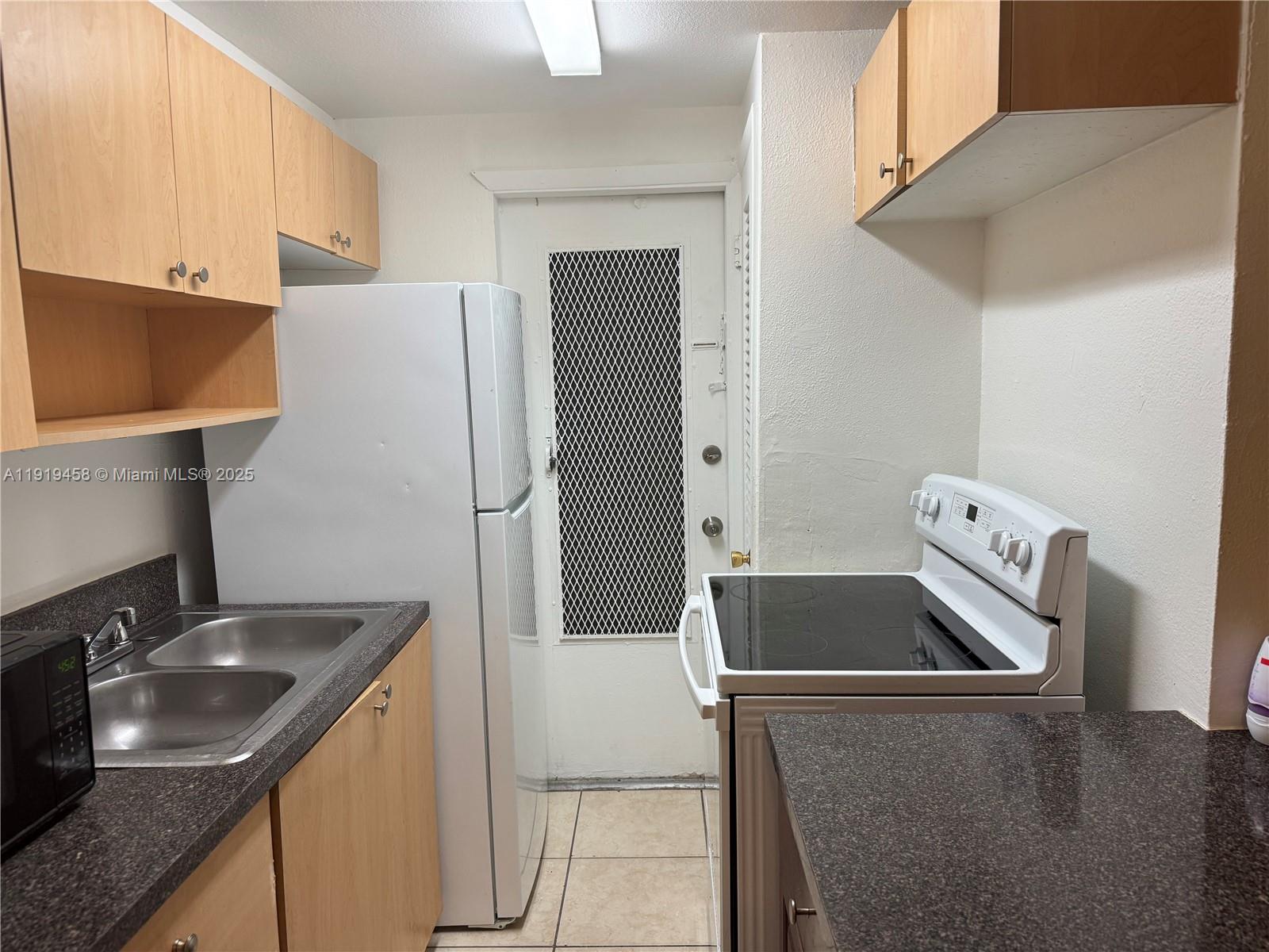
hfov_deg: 71.6
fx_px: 880
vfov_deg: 56.8
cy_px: 476
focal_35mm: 24
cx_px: 634
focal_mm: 6.76
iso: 125
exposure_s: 1/120
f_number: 1.78
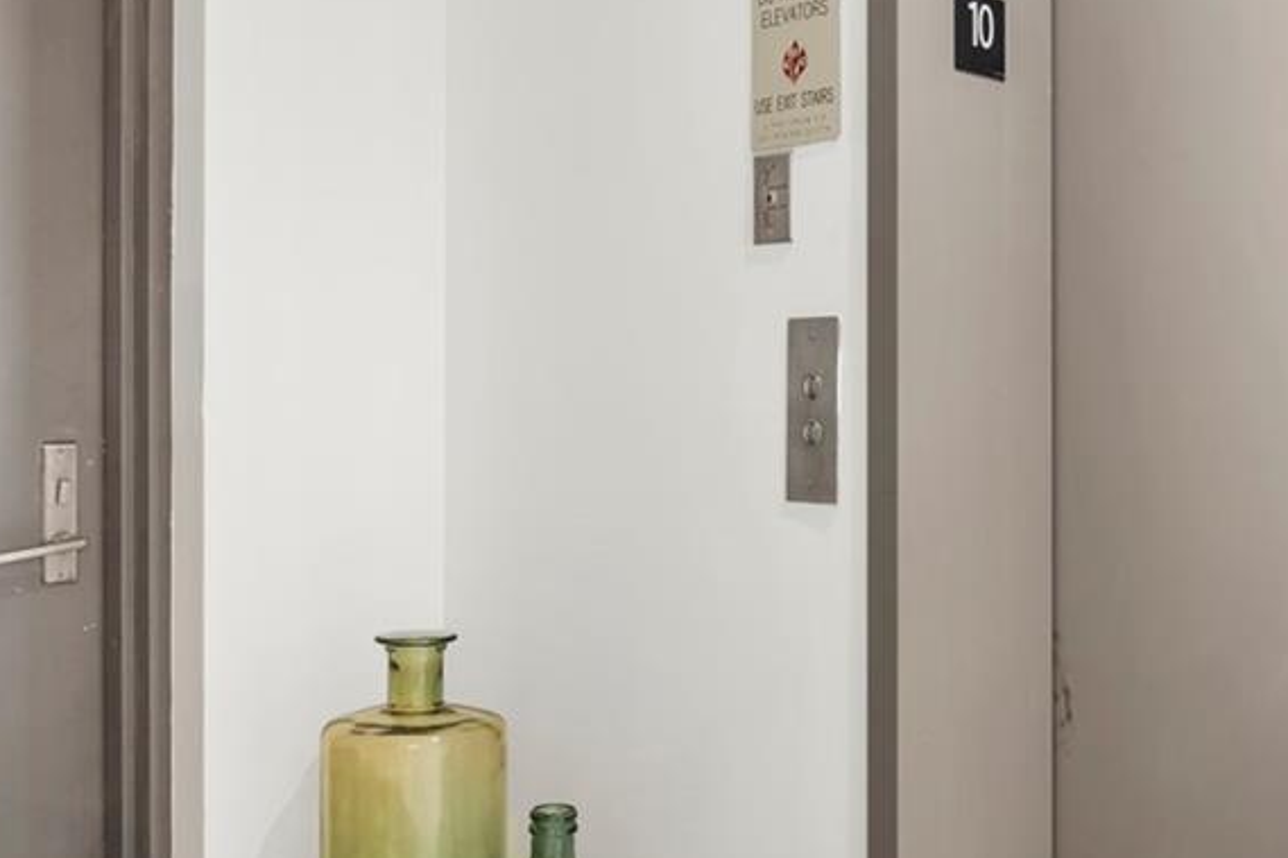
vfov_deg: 29.0
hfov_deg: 41.9
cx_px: 844
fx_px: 1660
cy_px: 430
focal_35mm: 46
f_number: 9
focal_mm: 16.5
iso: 250
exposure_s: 2.5
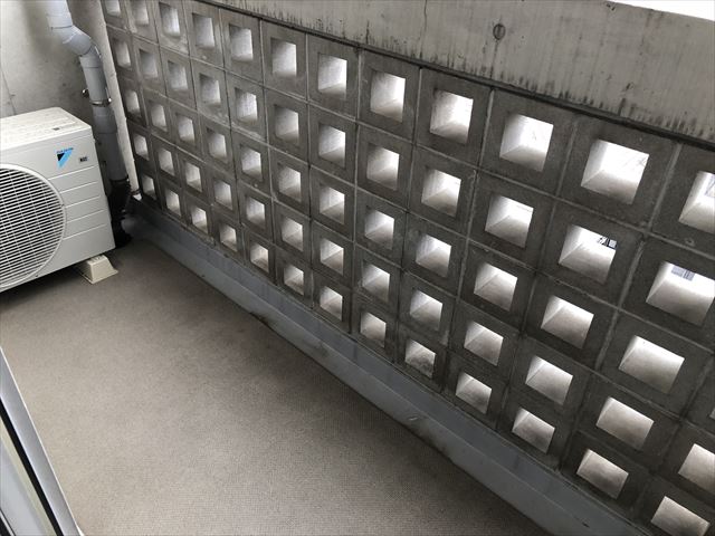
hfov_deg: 63.4
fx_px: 578
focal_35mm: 28
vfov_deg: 49.7
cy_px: 268
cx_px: 358
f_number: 1.8
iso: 32
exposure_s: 1/33
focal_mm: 3.99
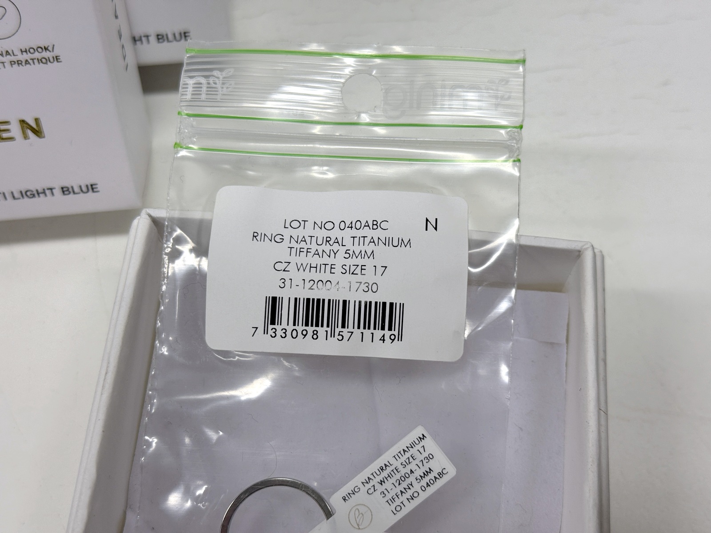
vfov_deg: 30.3
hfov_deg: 39.7
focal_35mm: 48
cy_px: 266
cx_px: 356
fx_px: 986
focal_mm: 6.76
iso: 64
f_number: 1.78
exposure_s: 1/418
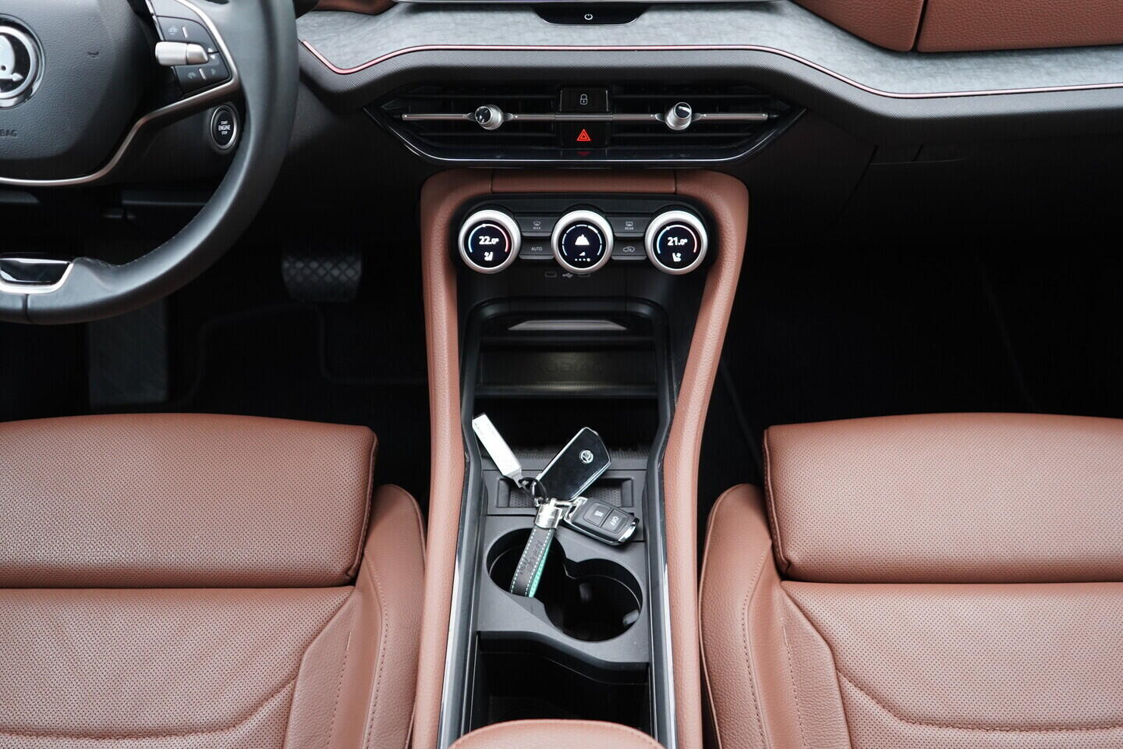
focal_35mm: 36
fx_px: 1123
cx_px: 562
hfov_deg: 53.1
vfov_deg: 36.9
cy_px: 374
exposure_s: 1/40
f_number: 2.8
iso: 500
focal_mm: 24
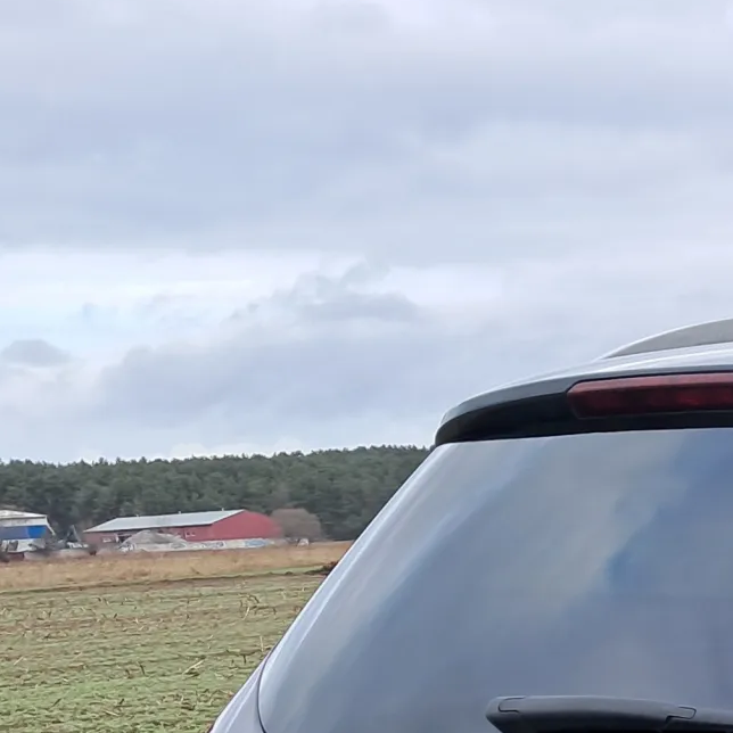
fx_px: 2180
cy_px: 994
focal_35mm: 91
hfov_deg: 16.4
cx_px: 1269
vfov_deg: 17.7
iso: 50
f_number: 1.8
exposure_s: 1/106
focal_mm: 4
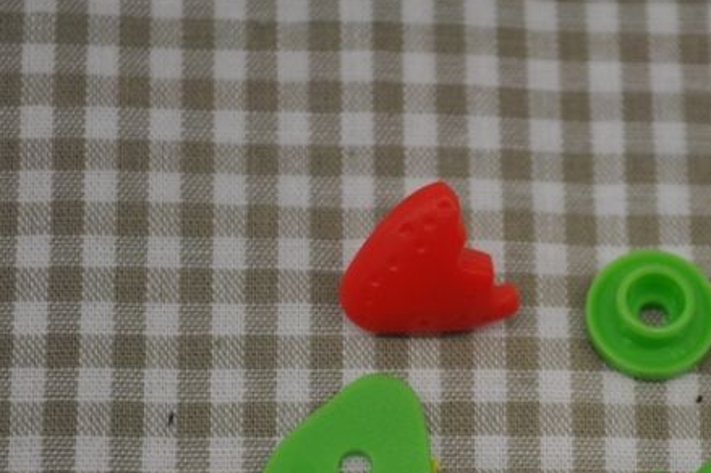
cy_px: 420
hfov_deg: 14.4
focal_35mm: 142
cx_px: 567
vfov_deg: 9.6
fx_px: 2802
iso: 400
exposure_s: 1/60
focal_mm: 52
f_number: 5.6
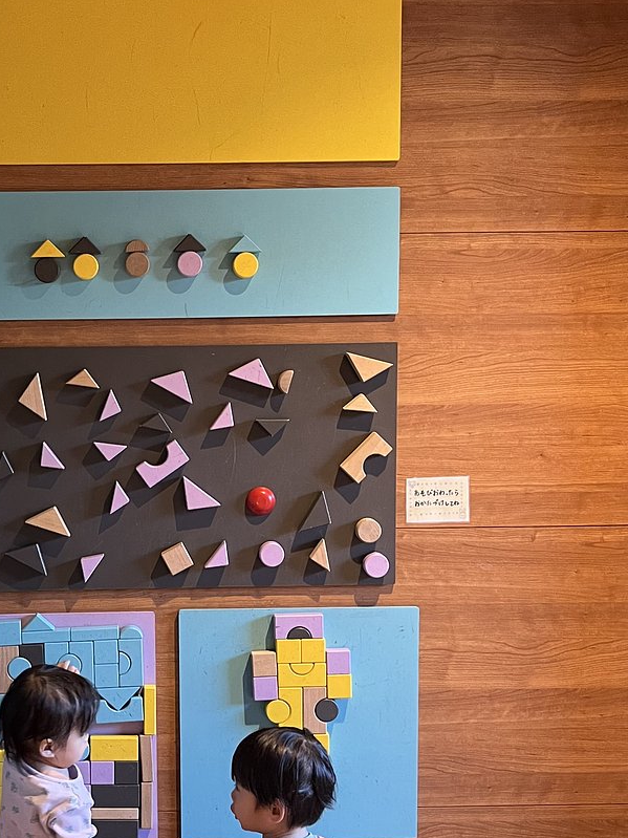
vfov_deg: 38.1
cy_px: 492
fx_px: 1210
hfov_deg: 28.7
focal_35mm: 50
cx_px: 158
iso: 250
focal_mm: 5.1
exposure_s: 1/60
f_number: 1.6
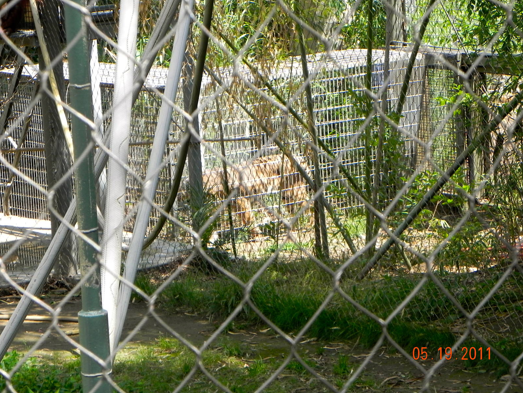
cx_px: 262
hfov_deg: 12.1
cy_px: 197
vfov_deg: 9.1
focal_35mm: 163
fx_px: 2463
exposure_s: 1/176
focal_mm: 28.8
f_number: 5
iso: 160
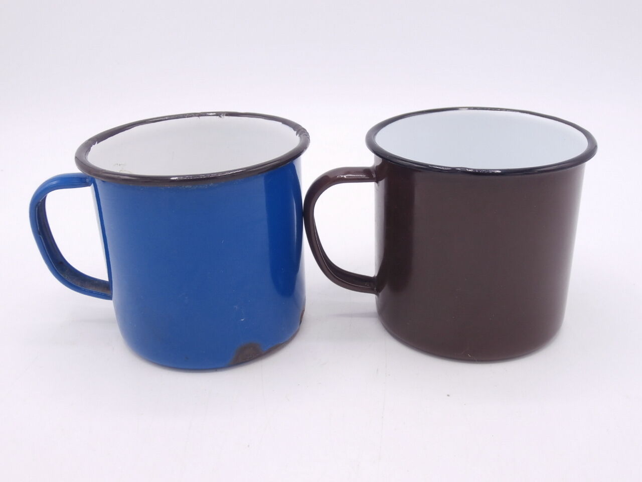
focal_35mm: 38
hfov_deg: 49.0
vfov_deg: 37.7
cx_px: 321
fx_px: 705
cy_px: 241
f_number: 3.9
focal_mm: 6.67
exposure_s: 1/160
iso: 100
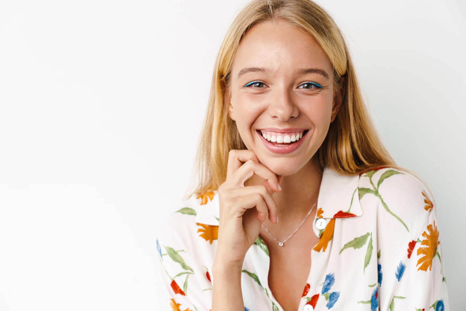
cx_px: 233
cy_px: 156
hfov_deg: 28.8
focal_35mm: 70
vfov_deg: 19.5
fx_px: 906
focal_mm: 70
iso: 400
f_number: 4.5
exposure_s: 1/200
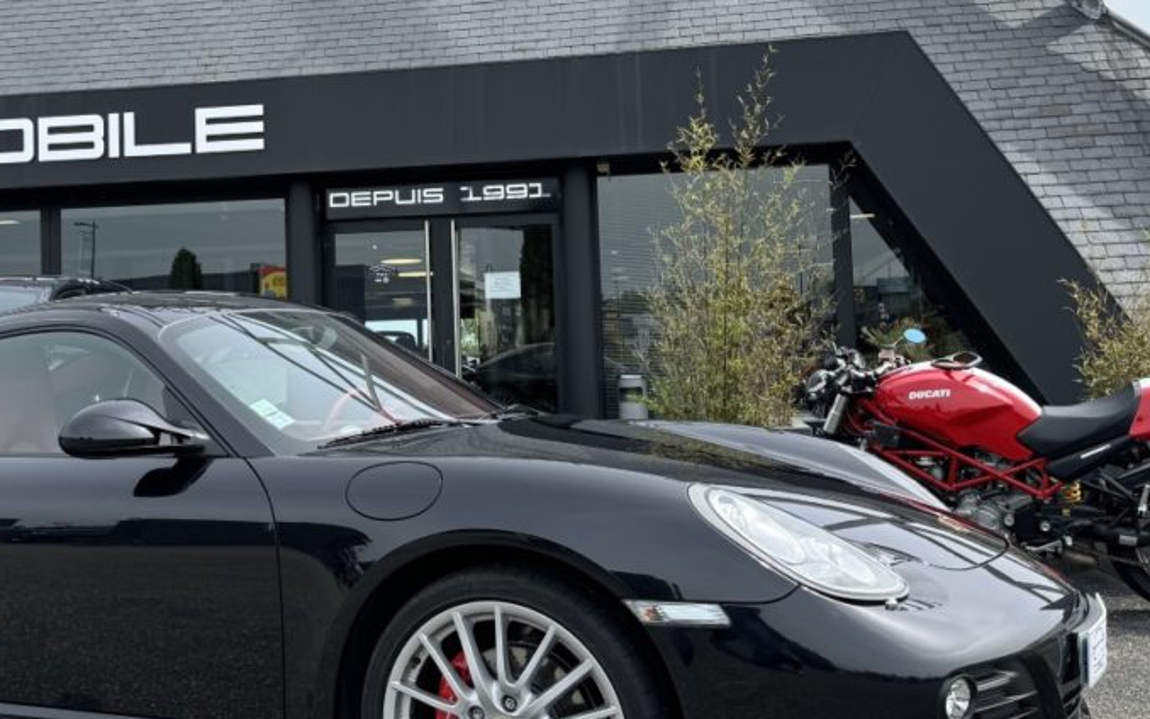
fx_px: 1411
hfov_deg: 43.5
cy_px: 266
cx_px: 351
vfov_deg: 28.5
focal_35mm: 45
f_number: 1.78
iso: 80
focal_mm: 6.76
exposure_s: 1/1869
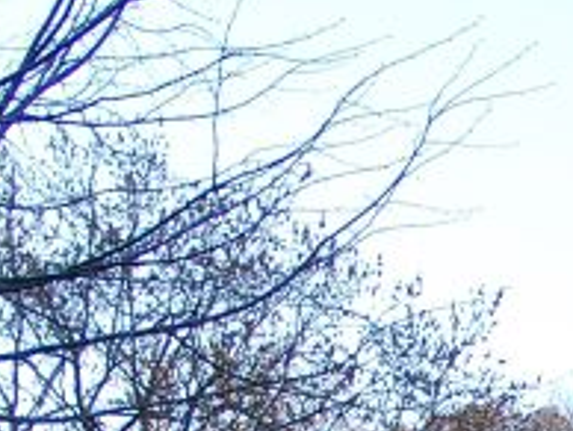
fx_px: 2387
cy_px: 782
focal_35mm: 144
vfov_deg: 9.8
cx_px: 803
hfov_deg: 13.1
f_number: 2.8
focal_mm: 7.39
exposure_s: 1/114
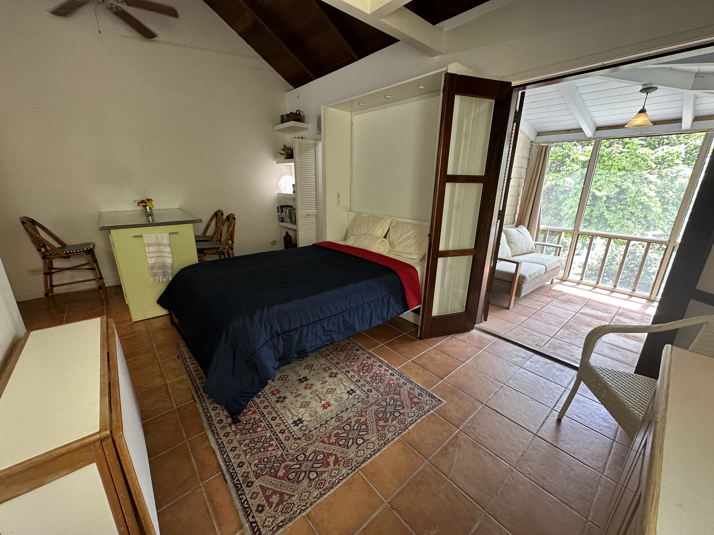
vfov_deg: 85.7
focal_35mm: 14
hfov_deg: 102.1
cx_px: 357
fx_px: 289
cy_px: 268
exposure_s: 1/120
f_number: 2.2
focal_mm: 2.22
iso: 125
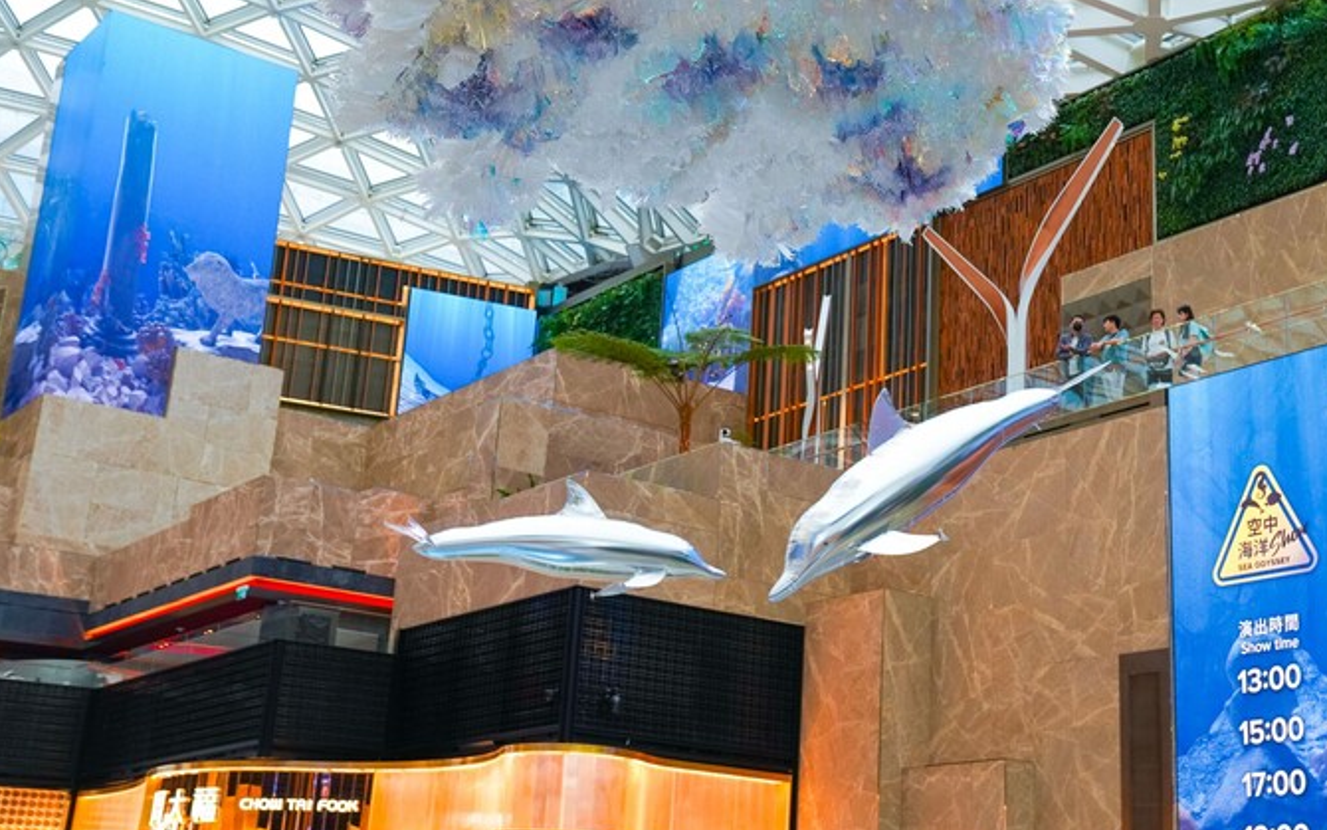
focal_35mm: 53
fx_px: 1917
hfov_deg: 38.0
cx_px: 802
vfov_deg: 24.4
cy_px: 335
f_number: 4
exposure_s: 1/50
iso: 320
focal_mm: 41
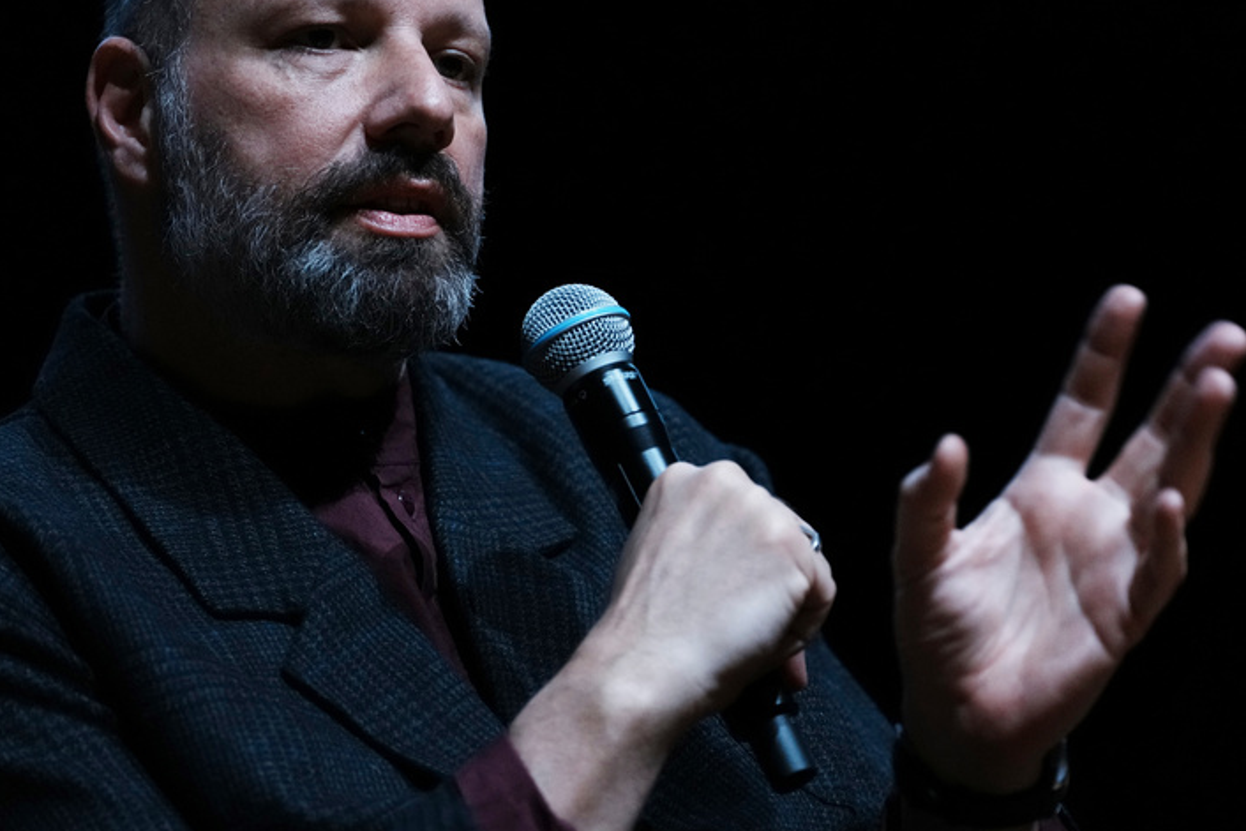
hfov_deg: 8.2
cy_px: 303
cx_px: 711
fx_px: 8689
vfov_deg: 5.5
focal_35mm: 251
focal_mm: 173
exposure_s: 1/200
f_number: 2.8
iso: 3200
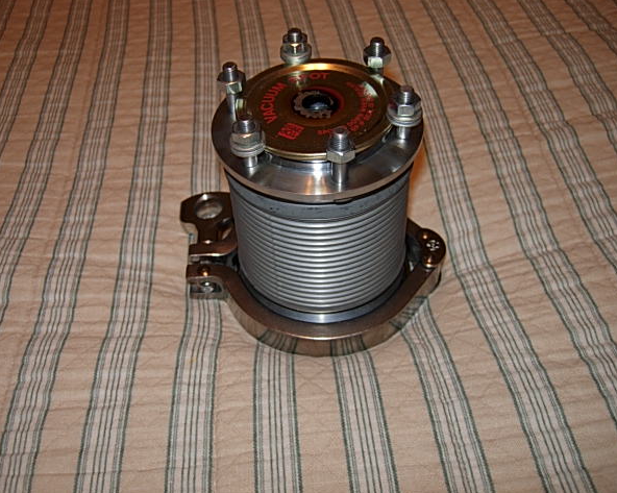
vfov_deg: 39.1
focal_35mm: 38
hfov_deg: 47.9
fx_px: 694
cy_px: 248
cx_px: 297
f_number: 2.7
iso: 50
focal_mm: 7.5
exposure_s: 1/45.2
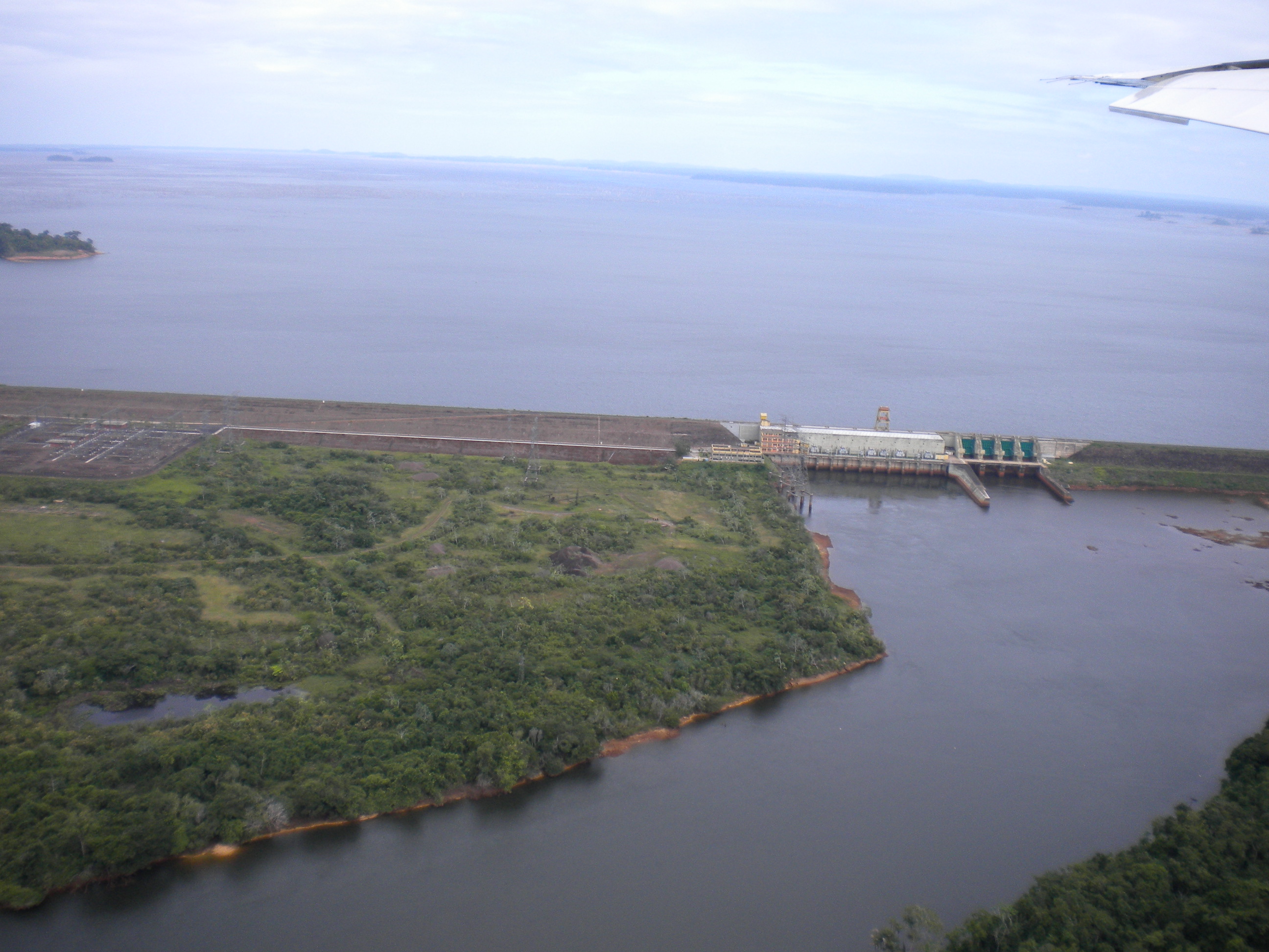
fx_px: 1283
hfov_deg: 52.6
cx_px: 634
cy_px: 476
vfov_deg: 40.7
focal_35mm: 35
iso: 80
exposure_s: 1/548
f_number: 4.6
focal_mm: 6.3
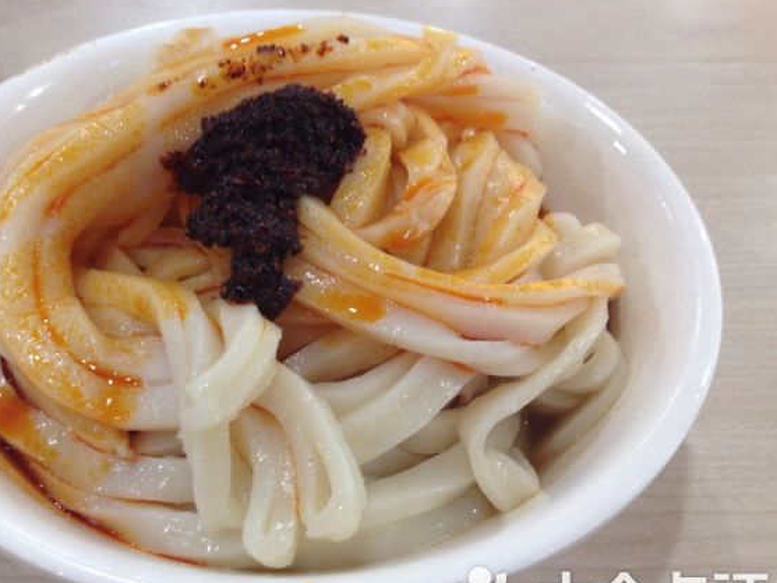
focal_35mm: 44
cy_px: 306
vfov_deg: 32.9
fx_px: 988
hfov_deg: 42.8
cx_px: 317
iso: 80
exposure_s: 1/20
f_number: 2.4
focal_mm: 4.28
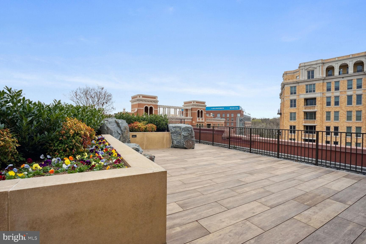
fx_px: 163
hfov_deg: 96.7
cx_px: 183
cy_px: 122
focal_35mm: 16
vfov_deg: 73.7
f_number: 11
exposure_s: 1/800
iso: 800
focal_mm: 16
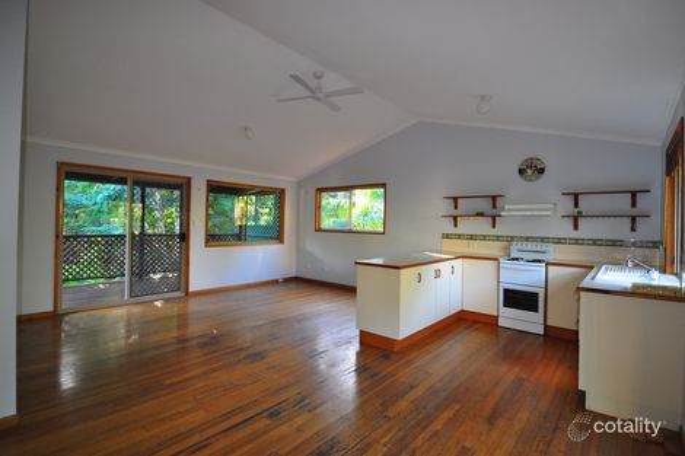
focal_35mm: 18
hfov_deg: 90.0
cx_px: 342
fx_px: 342
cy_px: 228
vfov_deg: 67.3
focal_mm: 12
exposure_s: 1/30
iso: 640
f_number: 3.8
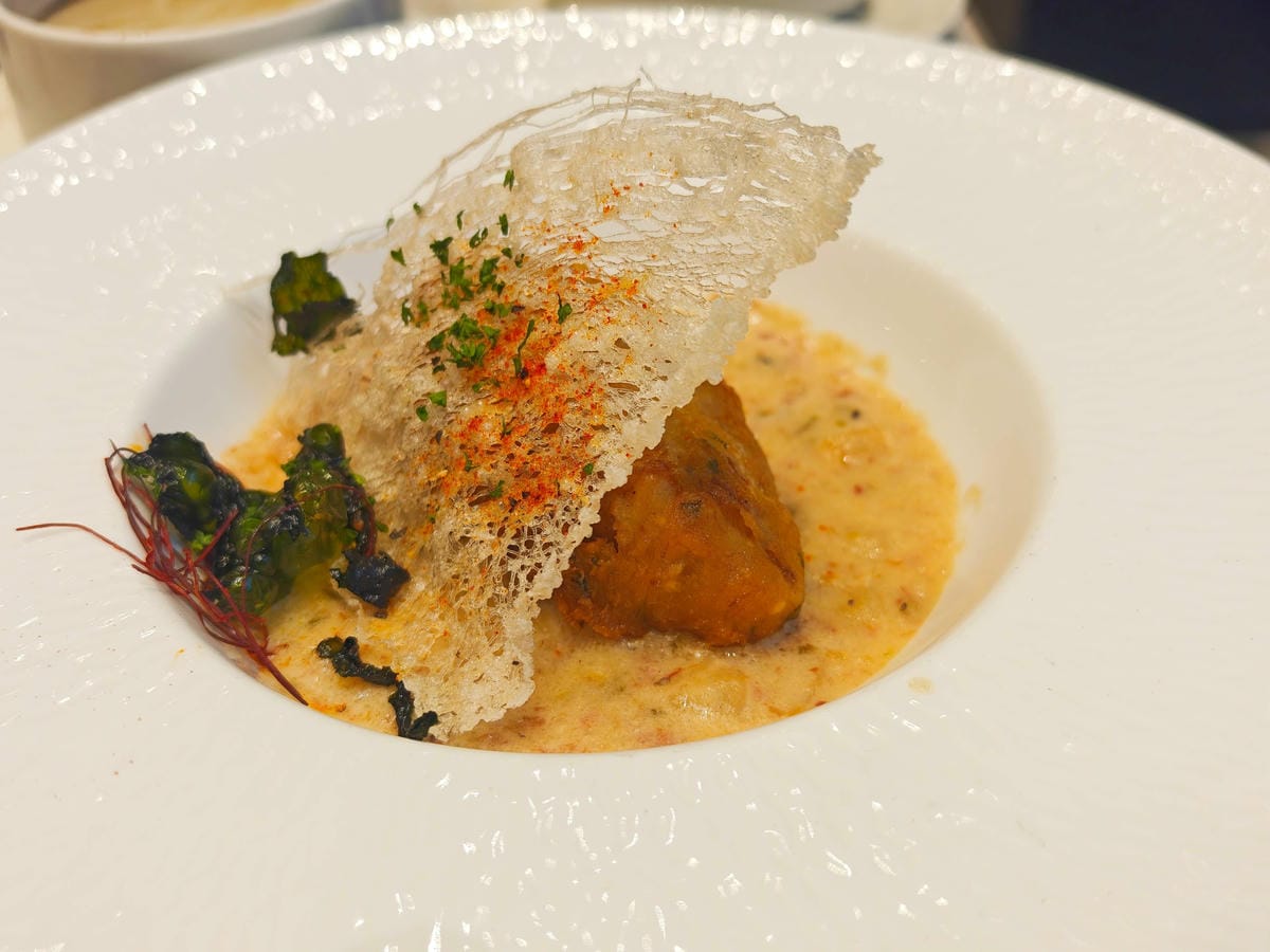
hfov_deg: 52.6
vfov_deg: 40.7
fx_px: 1284
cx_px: 635
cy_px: 476
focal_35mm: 35
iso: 250
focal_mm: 8.72
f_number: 2
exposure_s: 1/120
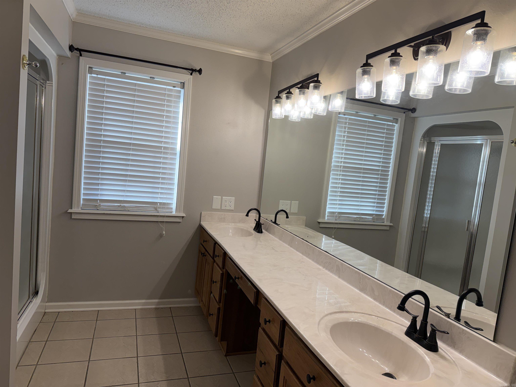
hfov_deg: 71.6
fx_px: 358
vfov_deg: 56.8
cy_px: 194
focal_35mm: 24
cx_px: 258
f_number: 1.78
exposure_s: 1/183
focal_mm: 6.76
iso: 80
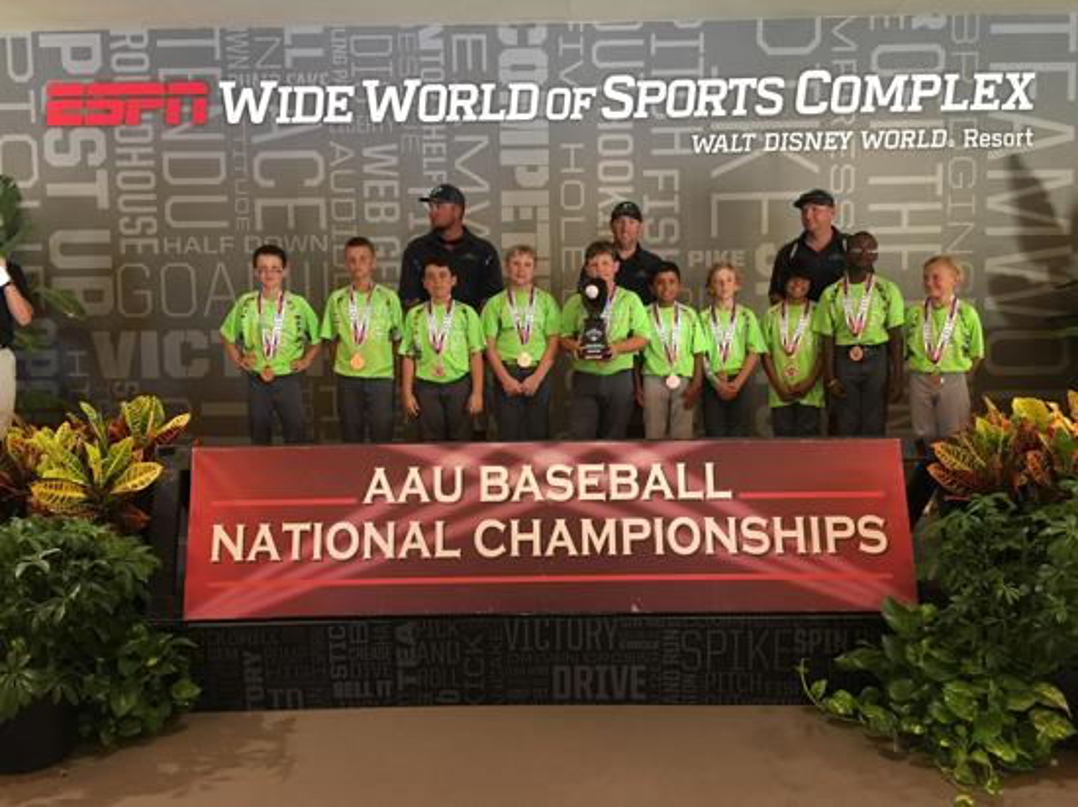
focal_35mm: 29
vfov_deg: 48.2
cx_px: 539
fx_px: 903
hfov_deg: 61.7
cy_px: 404
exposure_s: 1/17
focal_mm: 4.15
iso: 200
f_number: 2.2
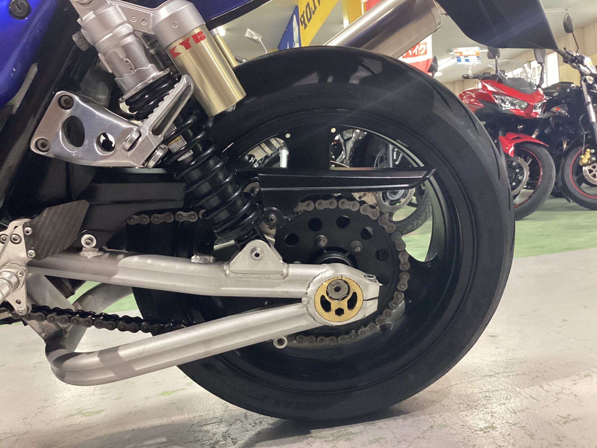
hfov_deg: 58.4
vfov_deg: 45.4
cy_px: 224
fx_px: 535
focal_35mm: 31
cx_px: 298
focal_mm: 3.3
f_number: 2.4
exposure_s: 1/60
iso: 250
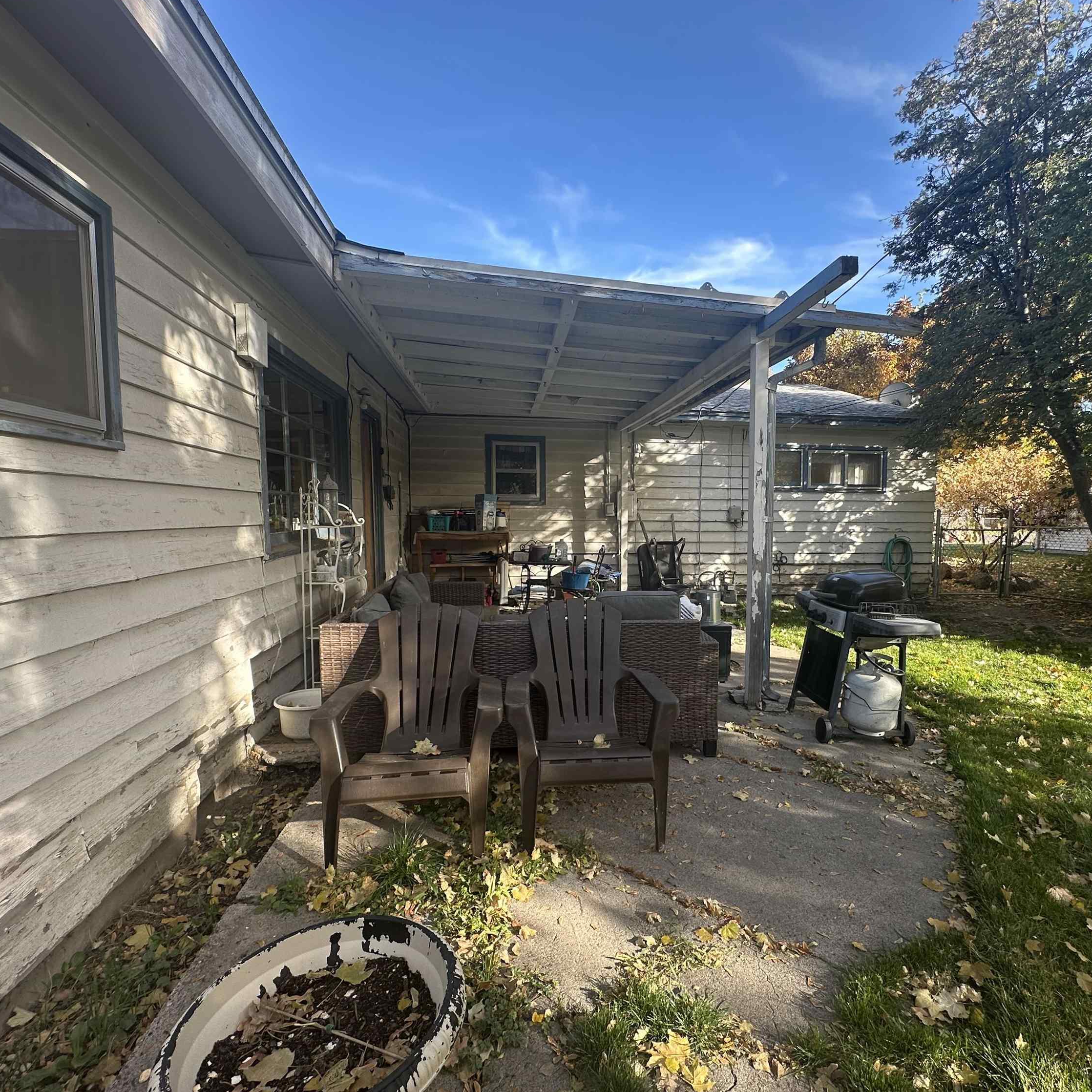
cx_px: 607
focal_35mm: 17
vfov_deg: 84.0
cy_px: 556
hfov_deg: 83.6
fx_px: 607
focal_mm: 2.22
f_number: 2.2
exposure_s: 1/188
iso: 40
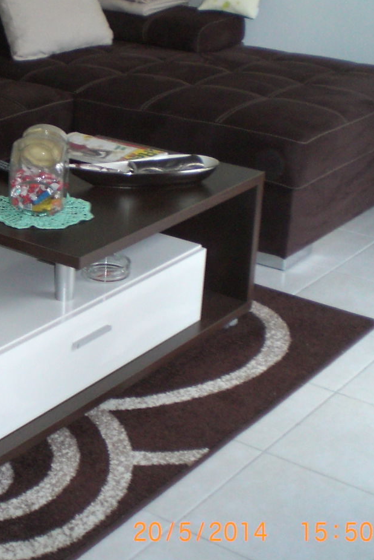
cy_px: 244
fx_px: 1060
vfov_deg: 29.6
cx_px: -51
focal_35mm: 68
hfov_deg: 19.1
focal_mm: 6.3
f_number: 3.1
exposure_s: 1/60
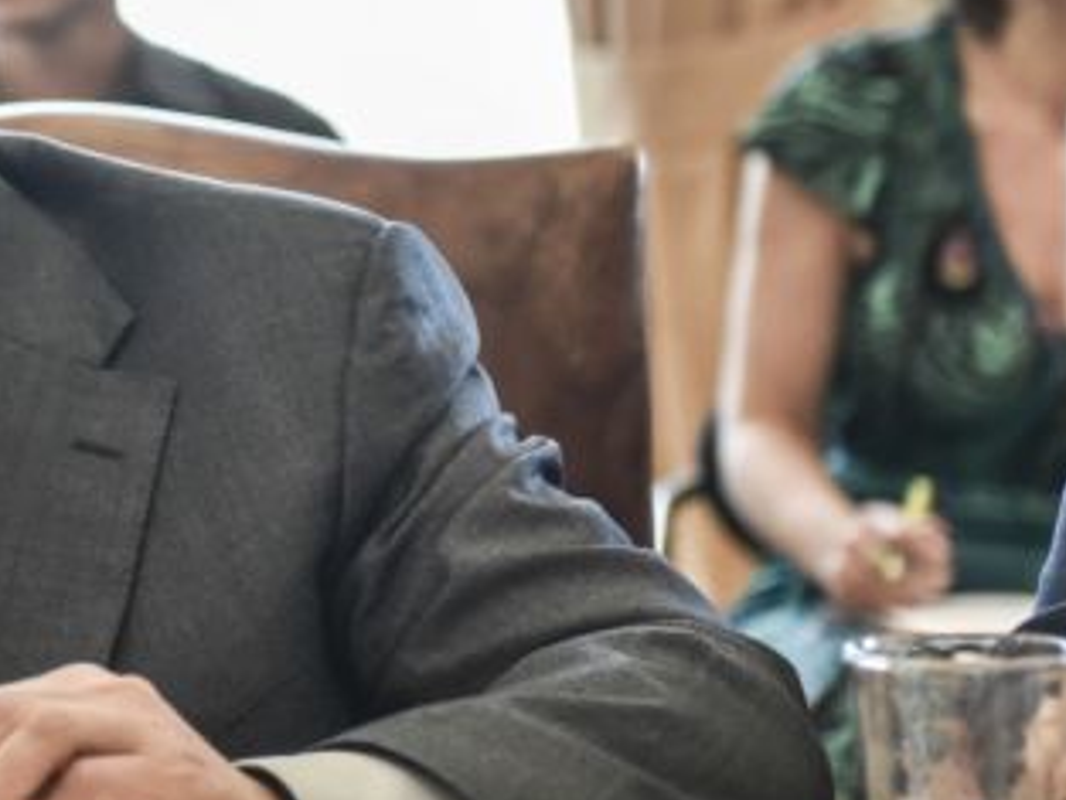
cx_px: -14
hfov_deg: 16.3
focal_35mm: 118
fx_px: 3635
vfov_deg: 12.6
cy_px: 318
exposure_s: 1/250
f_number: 2.8
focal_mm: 60
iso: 2500
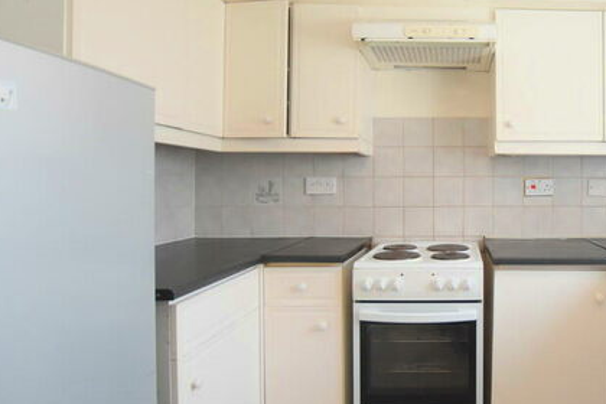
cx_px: 472
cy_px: 183
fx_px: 421
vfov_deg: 51.2
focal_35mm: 25
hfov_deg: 66.0
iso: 800
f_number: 3.5
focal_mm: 10
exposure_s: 1/160
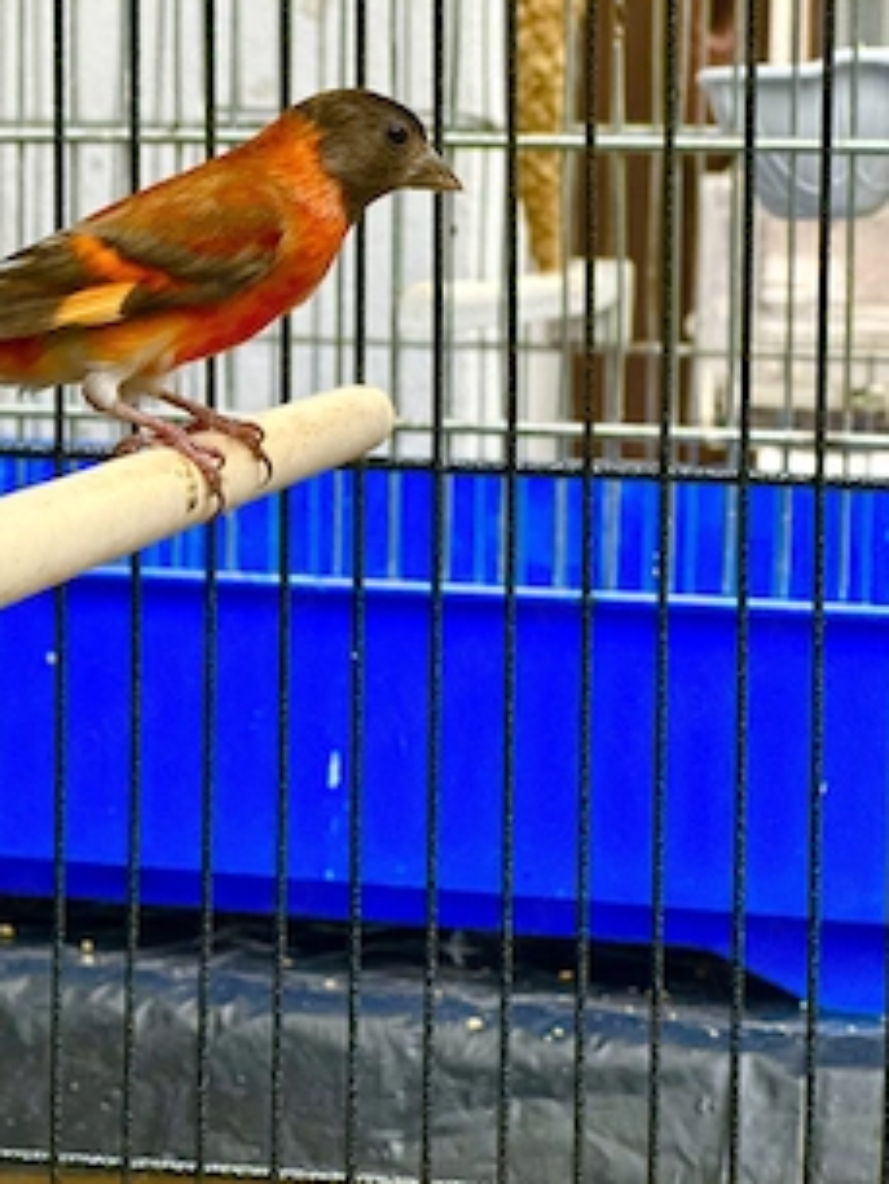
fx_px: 3456
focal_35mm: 101
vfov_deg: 19.4
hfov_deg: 14.6
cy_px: 439
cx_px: 326
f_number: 2.8
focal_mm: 9
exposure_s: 1/92
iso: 250
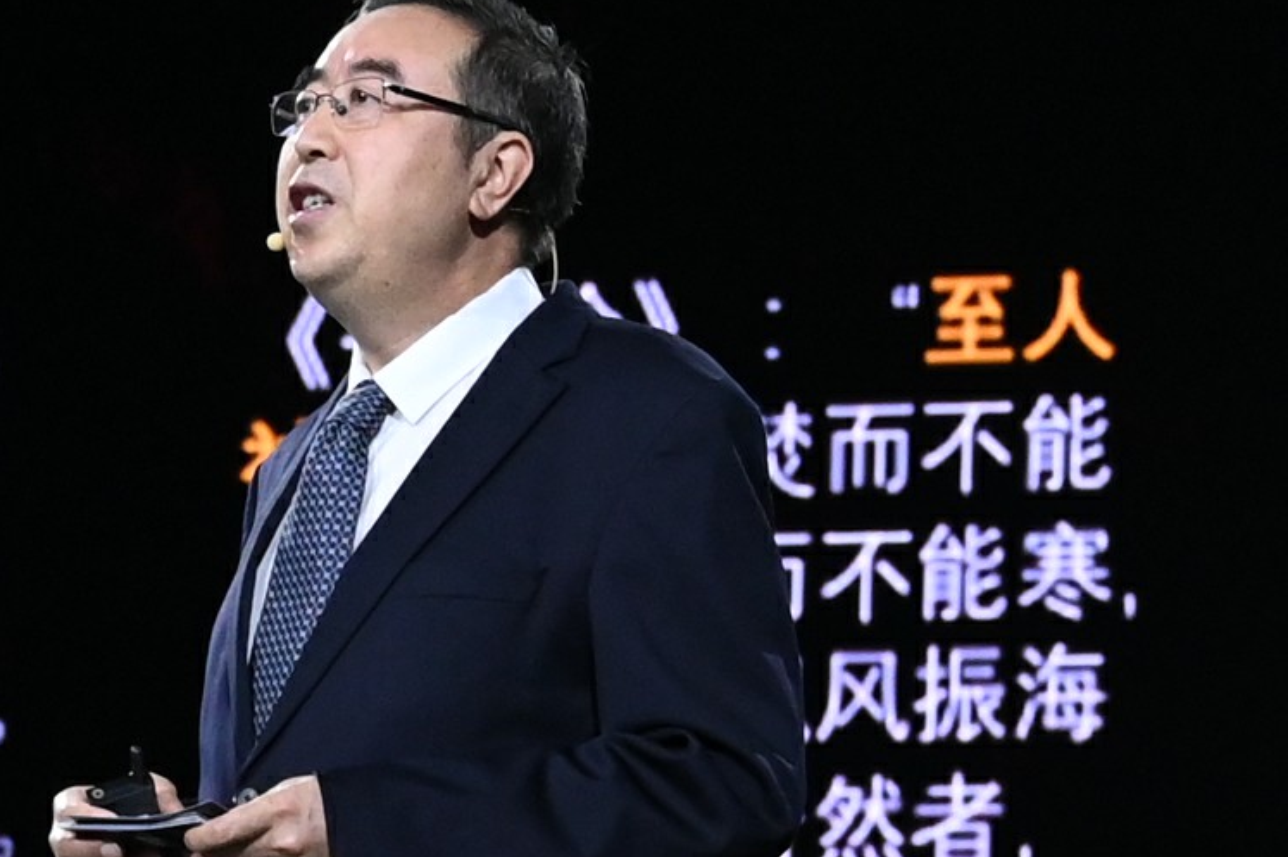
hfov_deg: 7.1
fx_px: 10404
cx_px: 722
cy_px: 1086
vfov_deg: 4.7
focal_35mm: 291
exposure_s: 1/200
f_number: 4
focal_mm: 48
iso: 2500
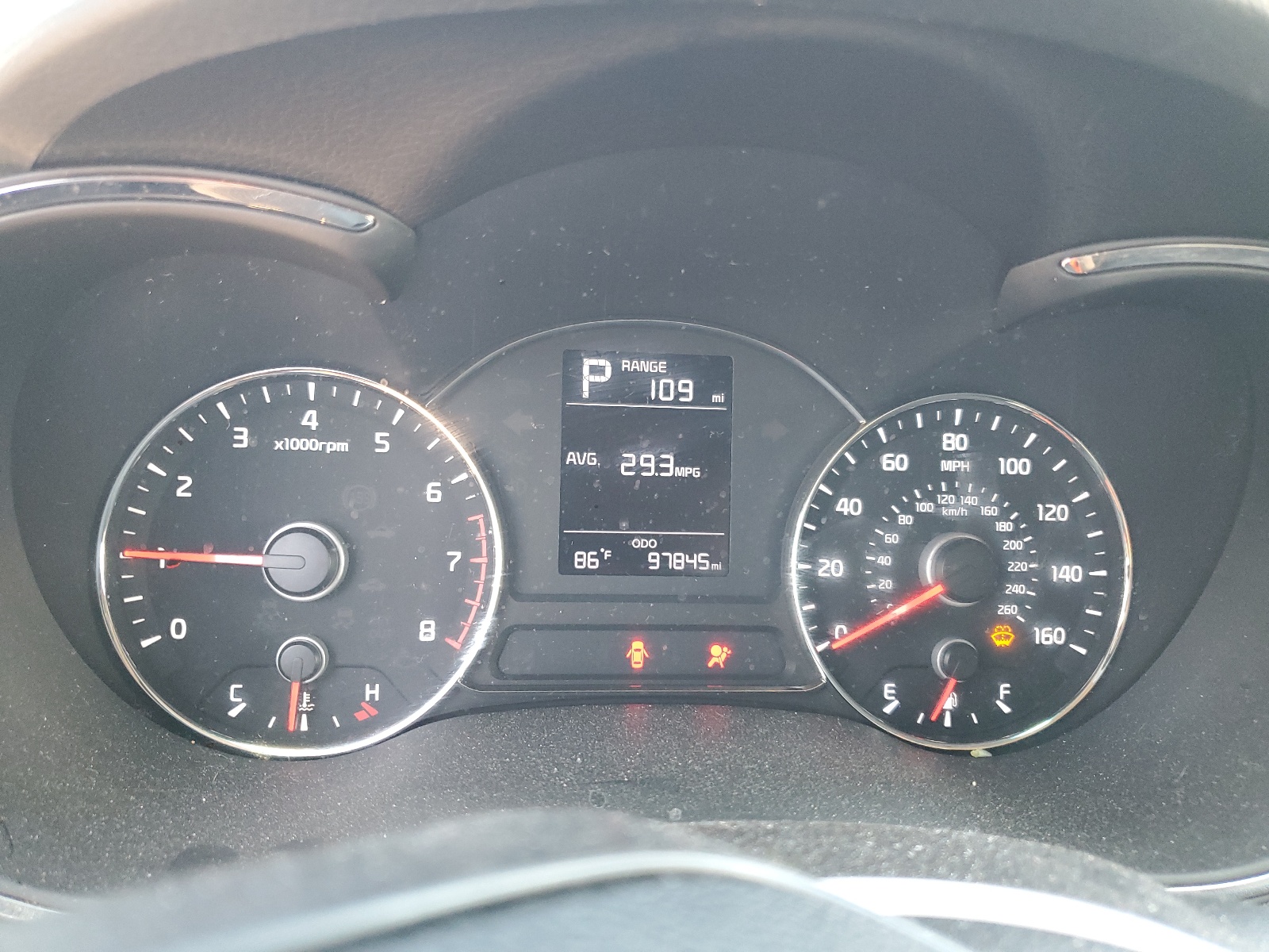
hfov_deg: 67.3
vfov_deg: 53.1
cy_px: 476
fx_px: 953
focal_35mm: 26
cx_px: 634
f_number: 1.5
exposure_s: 1/60.2
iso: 182
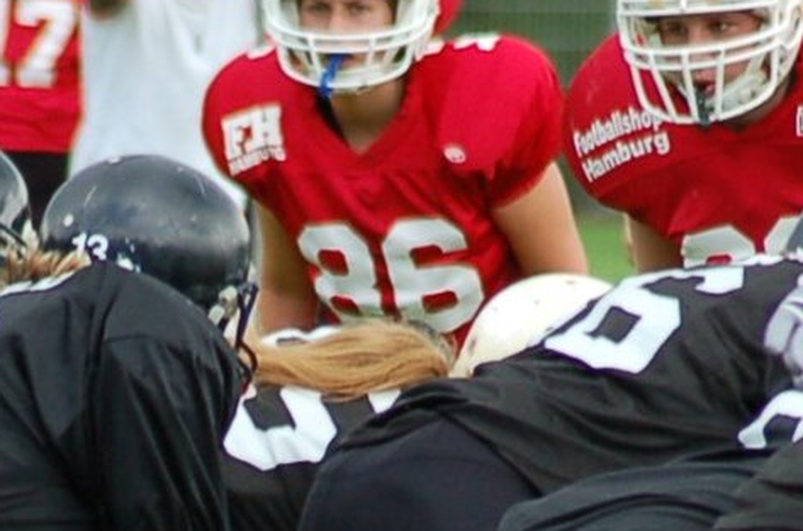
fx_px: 26392
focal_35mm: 1186
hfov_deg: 1.7
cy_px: 860
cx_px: 200
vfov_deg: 1.2
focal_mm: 170
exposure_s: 1/500
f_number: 4.8
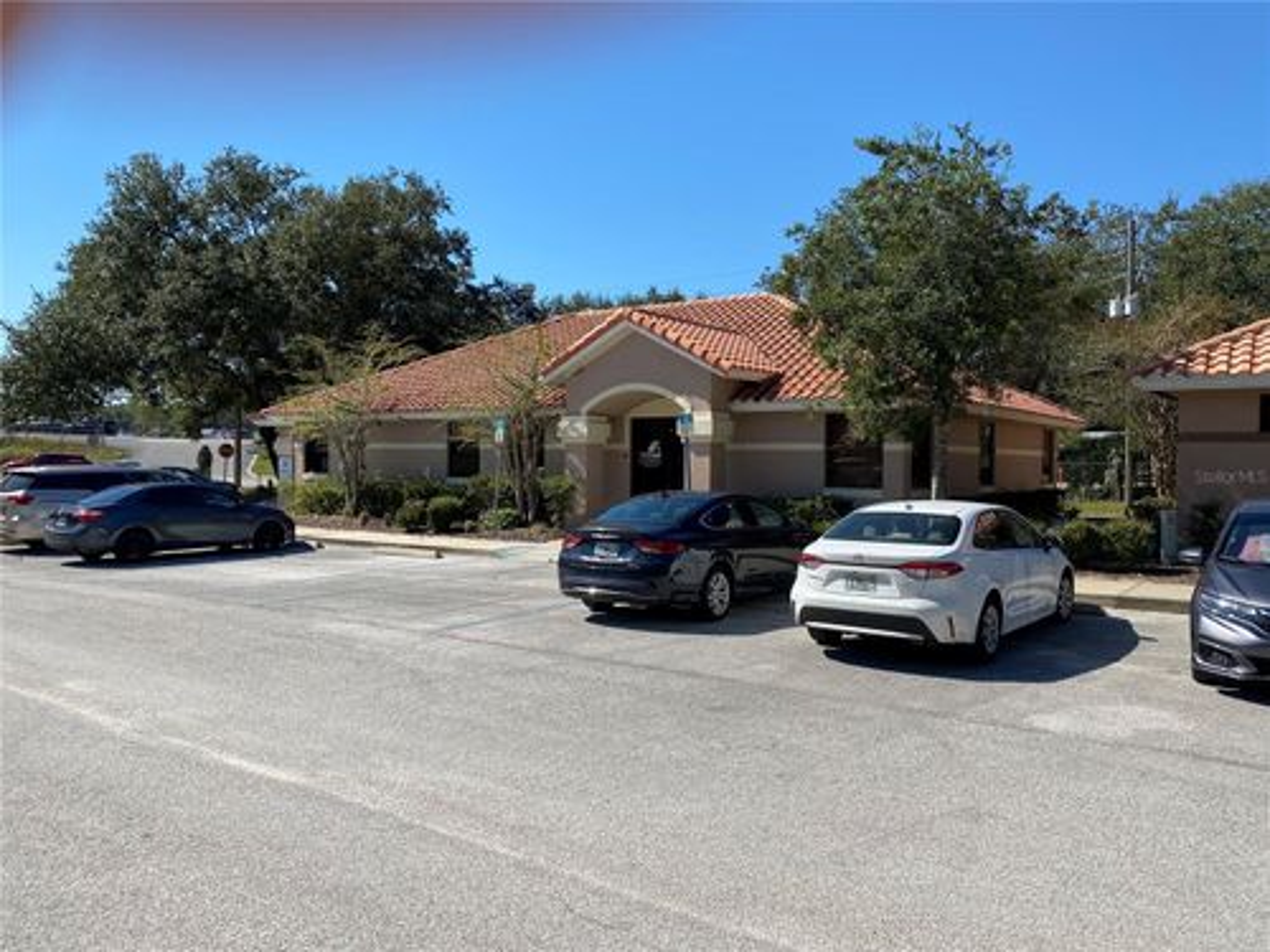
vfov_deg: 53.1
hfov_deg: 67.3
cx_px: 635
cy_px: 476
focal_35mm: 26
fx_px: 954
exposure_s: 1/2817
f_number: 1.8
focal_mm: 4.25
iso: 32
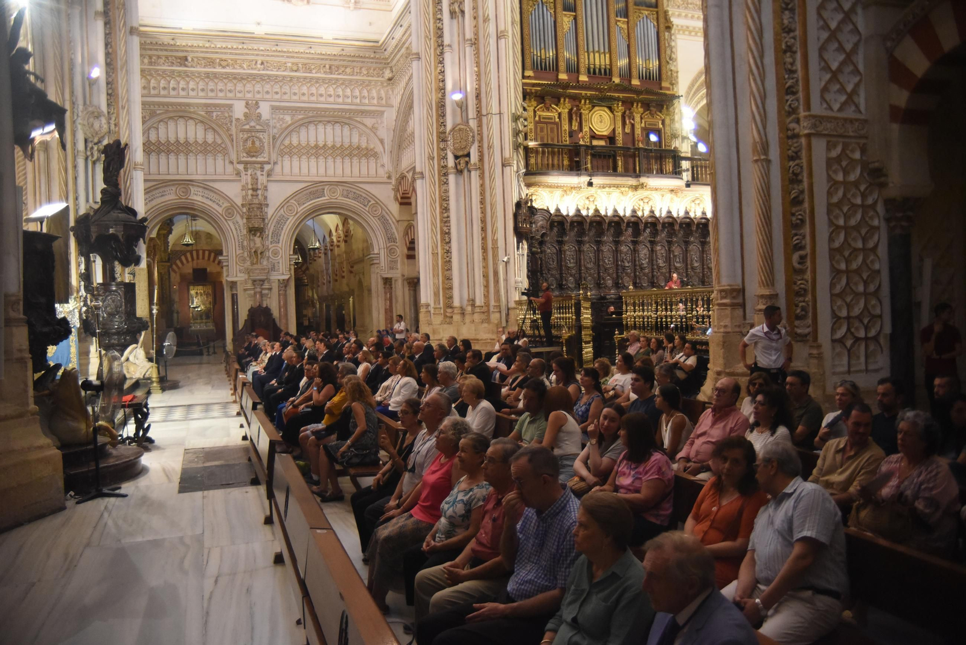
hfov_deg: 63.6
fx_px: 778
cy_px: 322
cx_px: 483
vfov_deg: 45.0
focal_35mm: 29
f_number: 3.5
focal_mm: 29
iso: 5600
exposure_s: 1/160
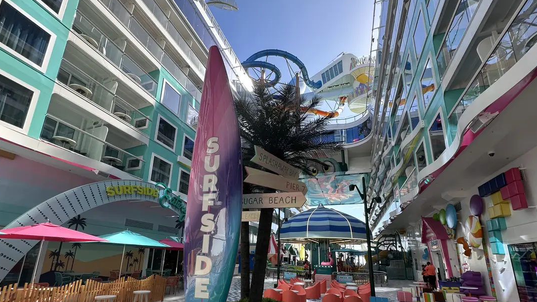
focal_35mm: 17
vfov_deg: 62.6
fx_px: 242
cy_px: 196
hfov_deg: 95.9
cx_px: 260
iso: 40
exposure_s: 1/452
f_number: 2.2
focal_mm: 2.22
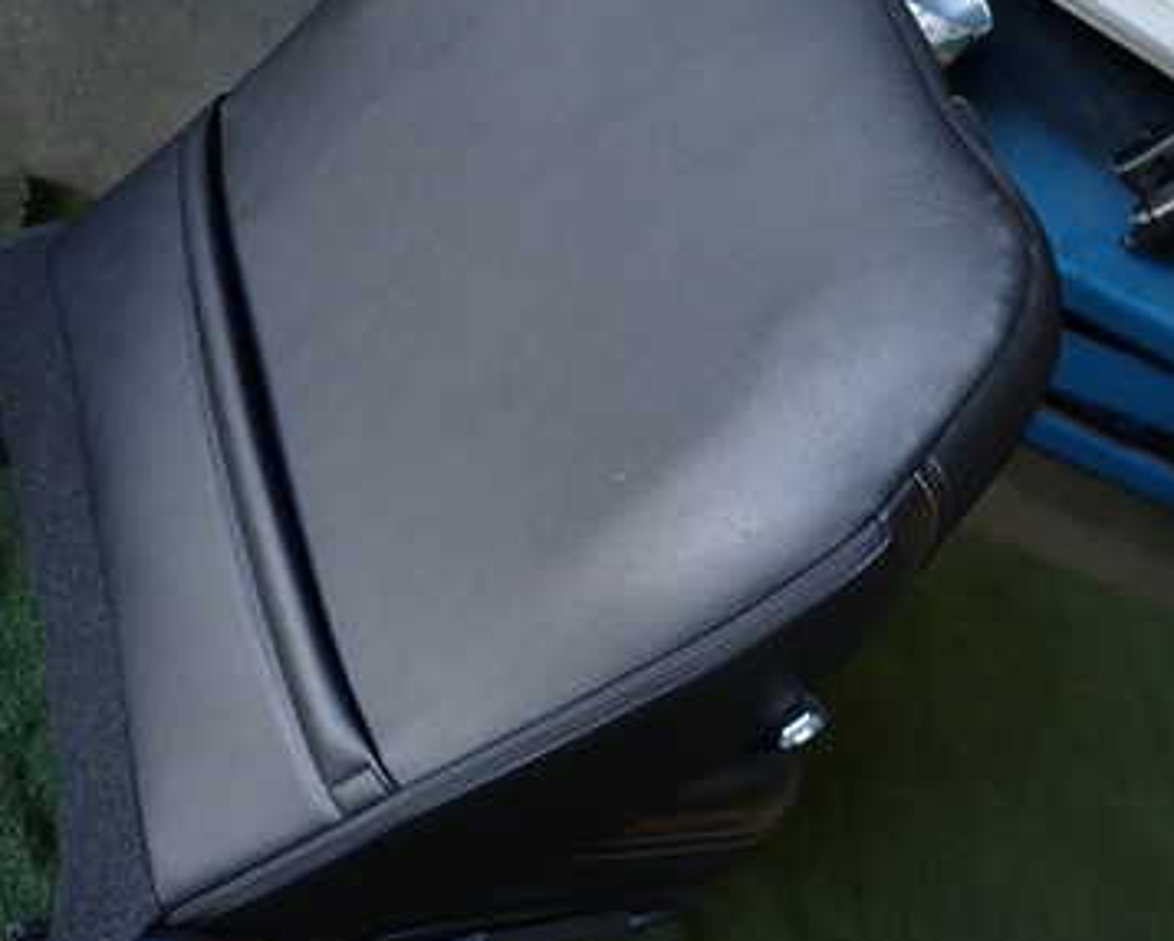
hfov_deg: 44.5
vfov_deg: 36.4
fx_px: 1425
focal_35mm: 41
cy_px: 388
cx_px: 454
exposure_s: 1/60
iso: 160
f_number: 2
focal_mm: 4.5
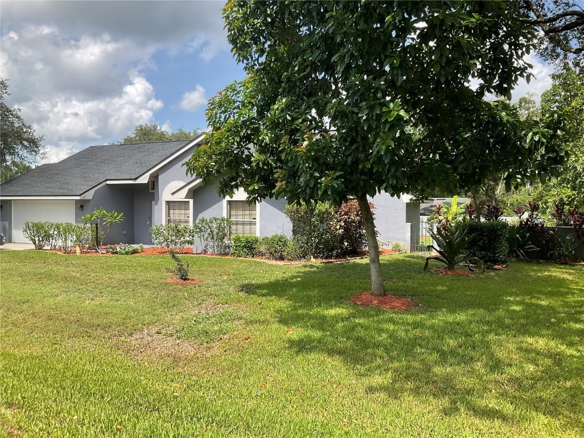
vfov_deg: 48.2
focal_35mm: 29
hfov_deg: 61.7
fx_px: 489
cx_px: 292
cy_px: 219
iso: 16
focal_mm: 3
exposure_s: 1/1098
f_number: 1.8
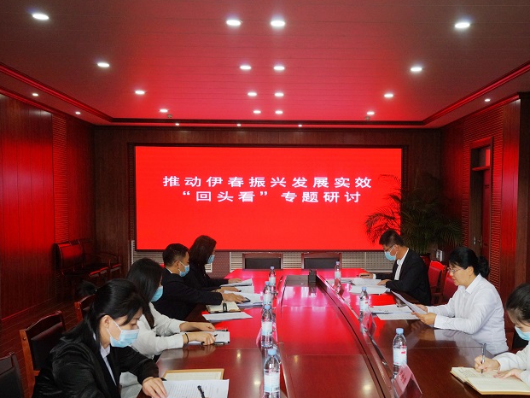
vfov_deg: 36.8
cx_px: 305
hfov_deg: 47.7
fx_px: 597
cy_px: 198
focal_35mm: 39
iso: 1250
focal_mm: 35
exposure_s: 1/60
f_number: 8
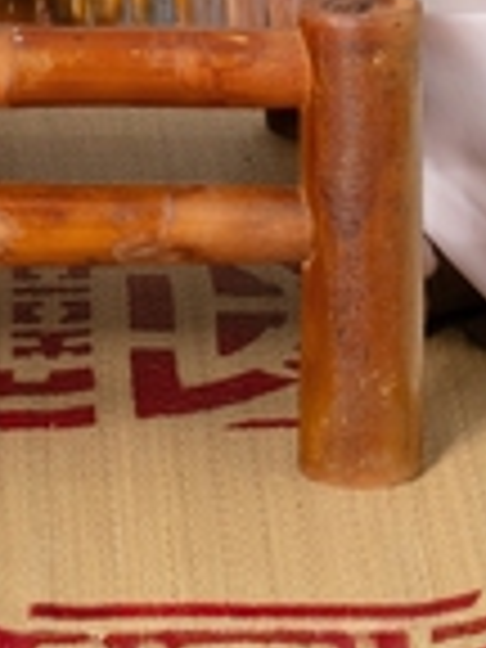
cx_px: -86
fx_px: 7039
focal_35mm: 376
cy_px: -1215
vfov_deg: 5.0
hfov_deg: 3.9
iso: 500
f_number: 7.1
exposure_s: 1/100
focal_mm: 57
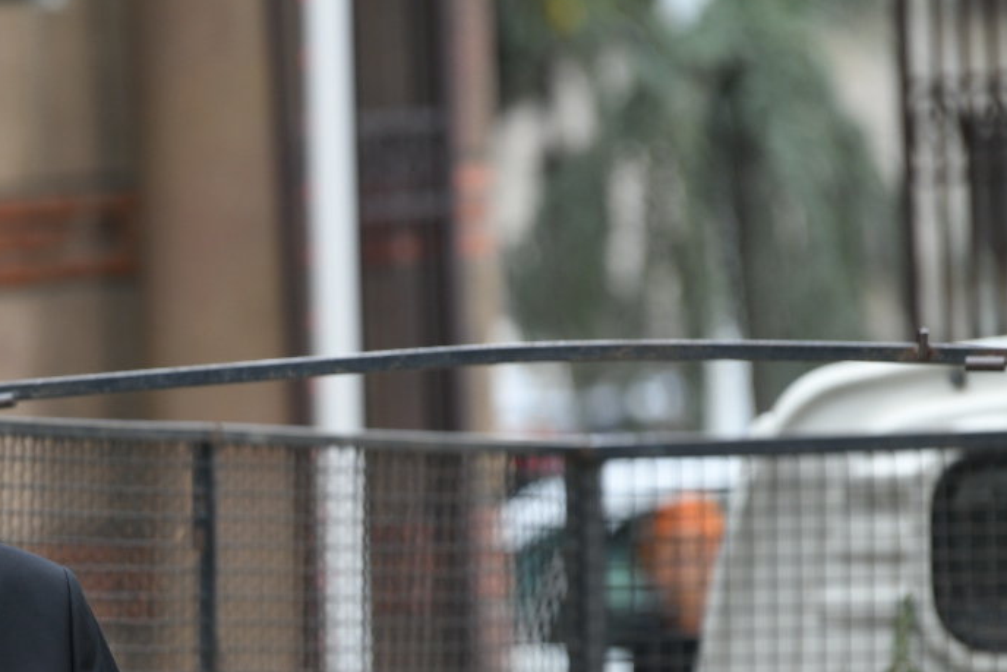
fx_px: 13177
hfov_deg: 4.4
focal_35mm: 471
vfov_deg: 2.9
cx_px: -133
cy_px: 751
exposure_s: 1/320
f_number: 4
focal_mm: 200
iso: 200
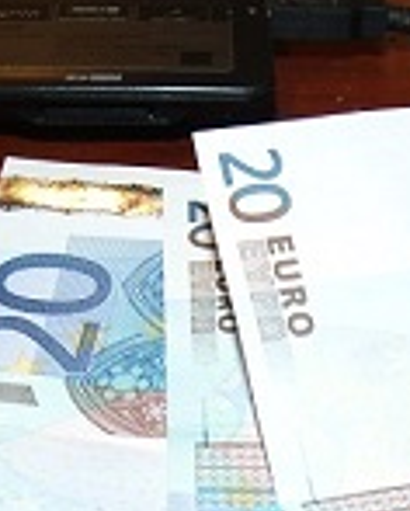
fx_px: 1317
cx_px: 396
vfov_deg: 20.7
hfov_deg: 17.3
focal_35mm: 87
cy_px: 582
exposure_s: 1/60
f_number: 5.6
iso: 400
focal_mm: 18
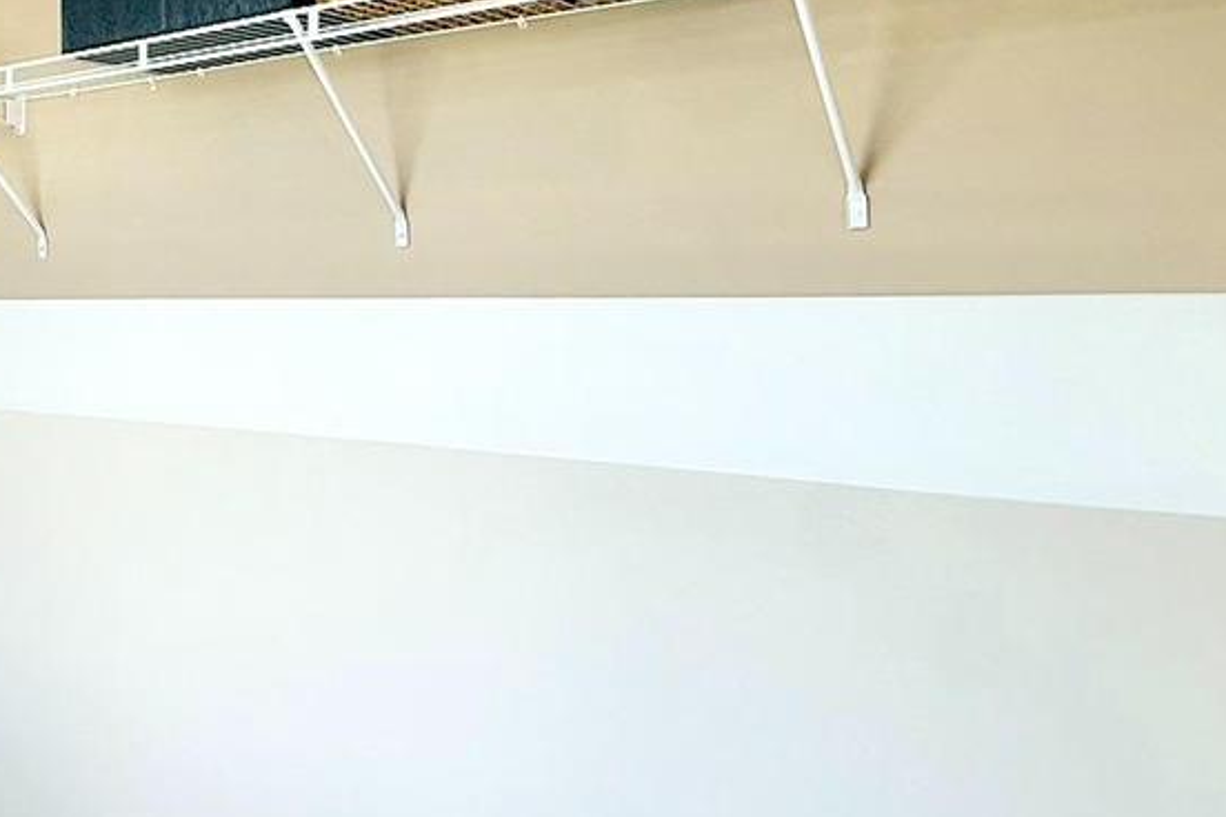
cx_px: 4
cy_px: 289
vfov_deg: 34.8
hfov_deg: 43.5
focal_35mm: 38
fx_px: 1294
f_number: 2.2
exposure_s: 1/200
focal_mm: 2.22
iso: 50
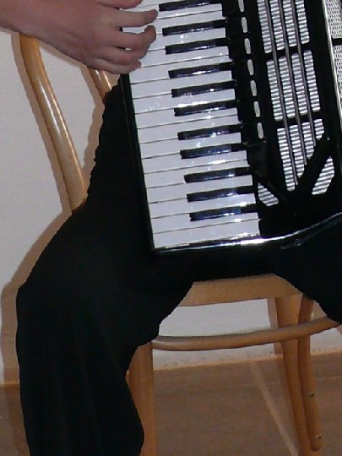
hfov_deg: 5.8
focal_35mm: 258
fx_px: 3399
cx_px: 264
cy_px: 159
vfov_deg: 7.7
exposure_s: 1/30
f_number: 3.2
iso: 200
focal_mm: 12.2
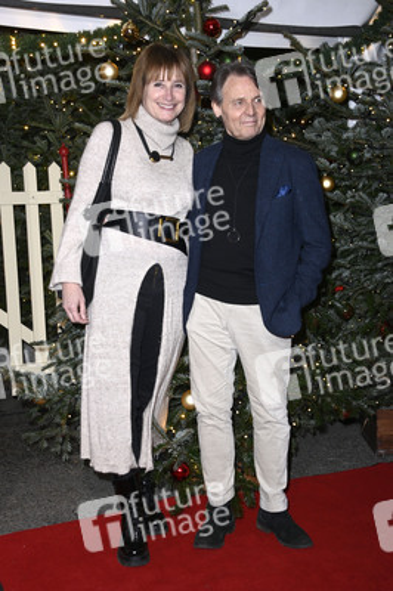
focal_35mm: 48
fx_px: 787
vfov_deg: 41.1
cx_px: 196
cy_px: 296
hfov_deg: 28.0
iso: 1250
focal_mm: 48
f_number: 5.6
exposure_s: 1/250
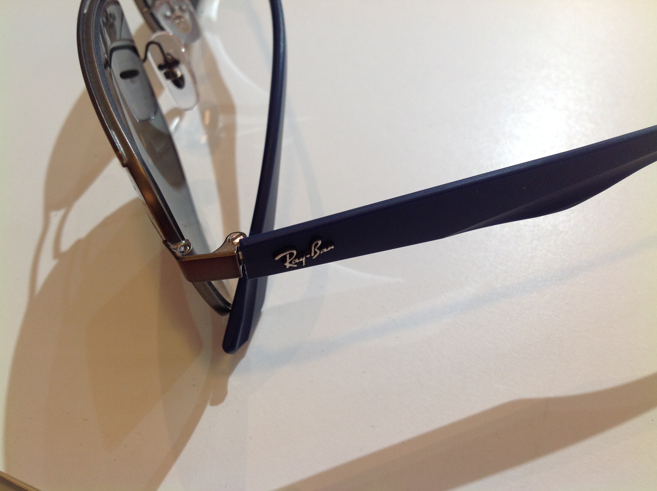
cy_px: 246
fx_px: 663
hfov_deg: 52.7
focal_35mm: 35
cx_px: 328
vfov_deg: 40.6
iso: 64
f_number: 2.4
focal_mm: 4.28
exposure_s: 1/25
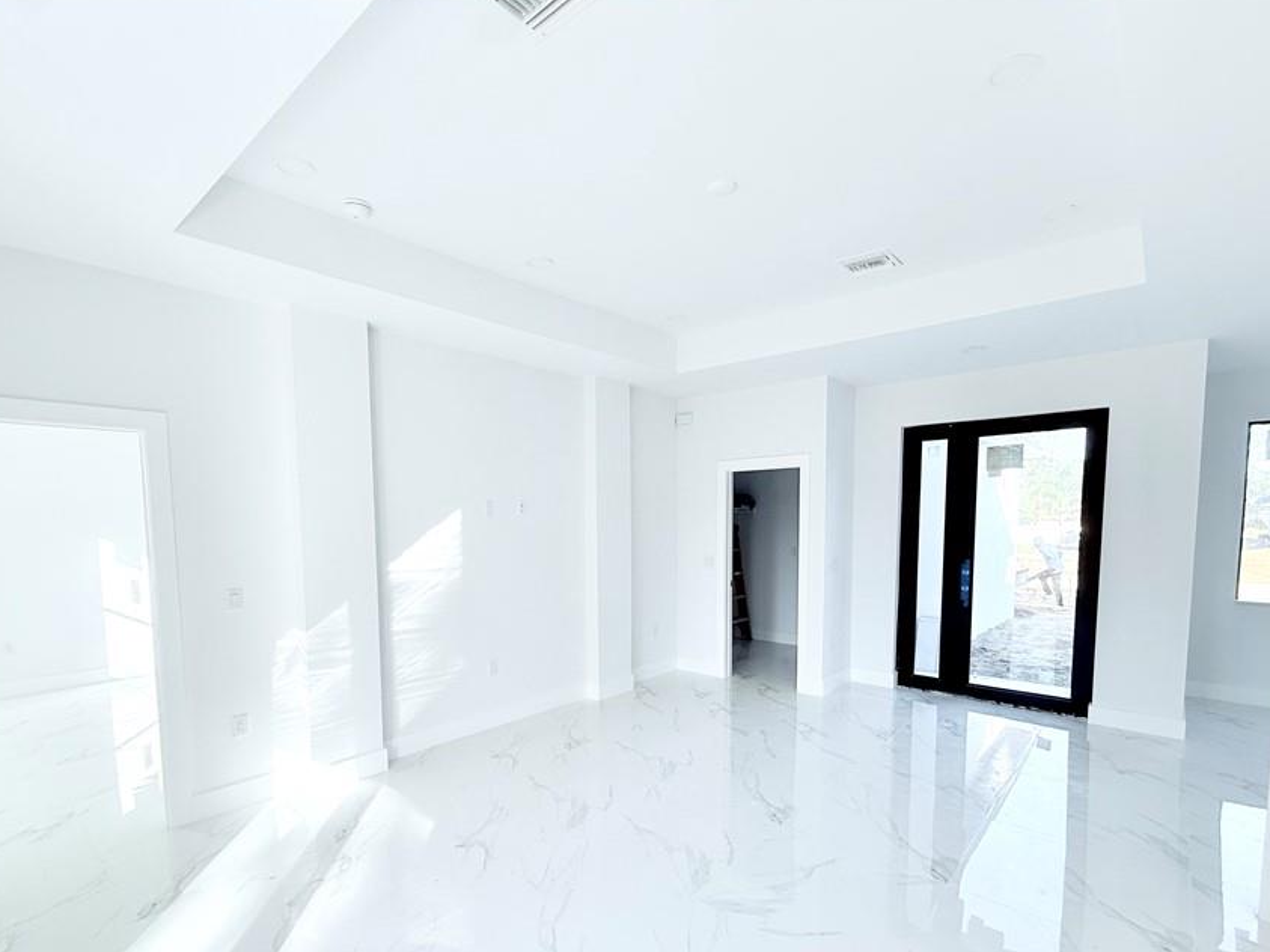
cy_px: 568
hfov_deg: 91.0
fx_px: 624
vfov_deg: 74.0
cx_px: 631
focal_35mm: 17
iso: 64
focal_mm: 2.22
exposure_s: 1/209
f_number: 2.2
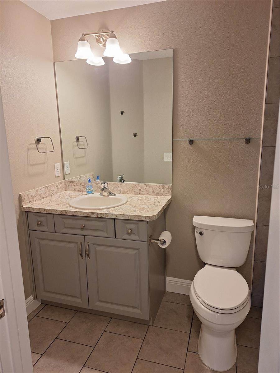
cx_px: 140
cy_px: 186
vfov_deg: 73.9
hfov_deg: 58.9
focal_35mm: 23
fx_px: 248
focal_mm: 5.54
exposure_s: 1/50
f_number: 1.8
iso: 125
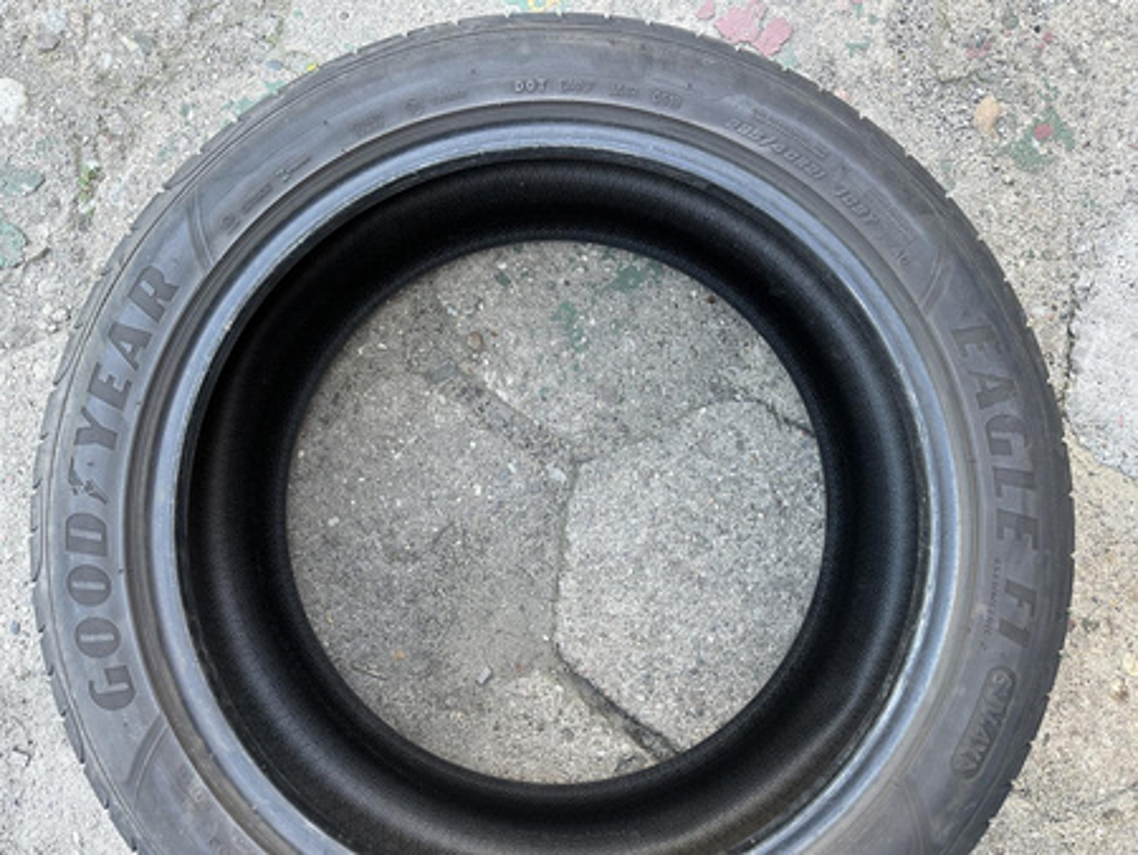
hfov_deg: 71.6
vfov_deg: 56.9
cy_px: 428
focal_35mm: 24
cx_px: 569
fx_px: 789
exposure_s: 1/121
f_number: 1.78
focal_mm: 6.86
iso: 100
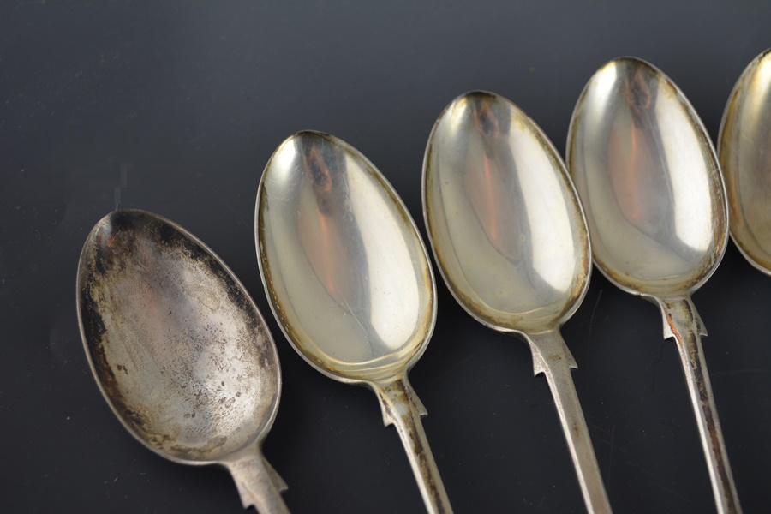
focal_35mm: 52
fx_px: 1124
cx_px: 386
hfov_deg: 37.9
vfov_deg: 25.8
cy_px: 257
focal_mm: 35
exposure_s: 1/125
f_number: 5.6
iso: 360
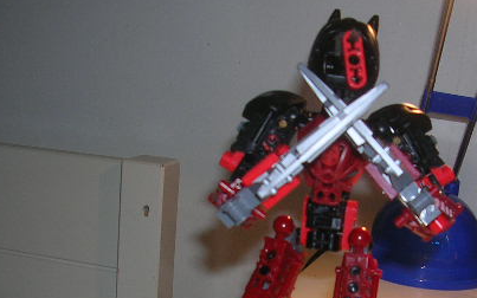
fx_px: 832
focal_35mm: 64
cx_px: 307
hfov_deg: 31.8
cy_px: 250
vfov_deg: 20.0
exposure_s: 1/60.1
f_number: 2.8
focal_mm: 5.8
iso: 50
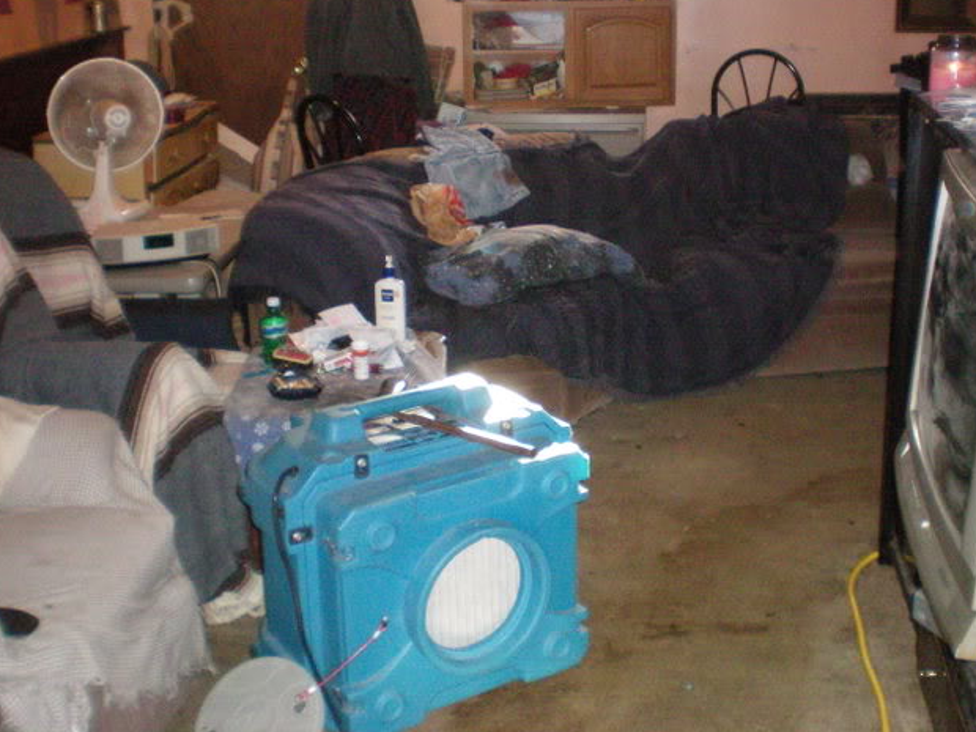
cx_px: 543
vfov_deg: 29.6
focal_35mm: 49
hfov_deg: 38.9
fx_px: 1382
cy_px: 272
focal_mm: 6.3
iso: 400
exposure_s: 1/60
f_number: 3.1
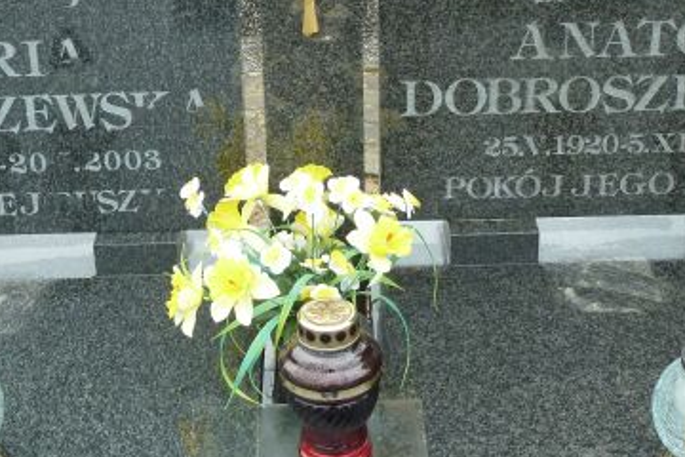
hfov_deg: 27.3
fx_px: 1408
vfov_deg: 18.2
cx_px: 325
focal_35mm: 74
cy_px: 76
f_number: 3.6
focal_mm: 6.5
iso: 125
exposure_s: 1/30
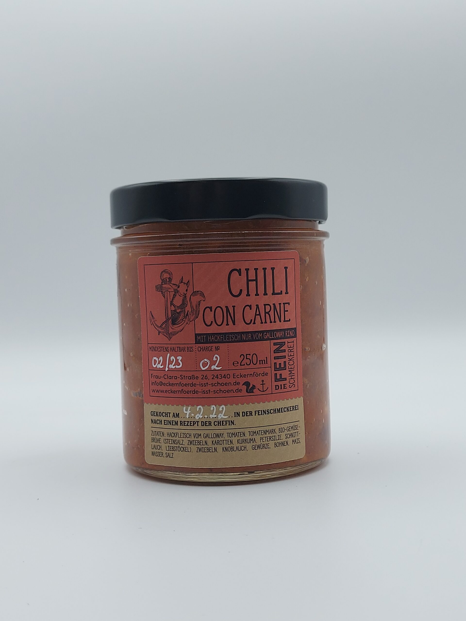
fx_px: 431
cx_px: 233
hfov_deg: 56.8
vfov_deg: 71.6
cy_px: 310
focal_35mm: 24
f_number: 1.8
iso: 32
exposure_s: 1/297
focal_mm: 5.23
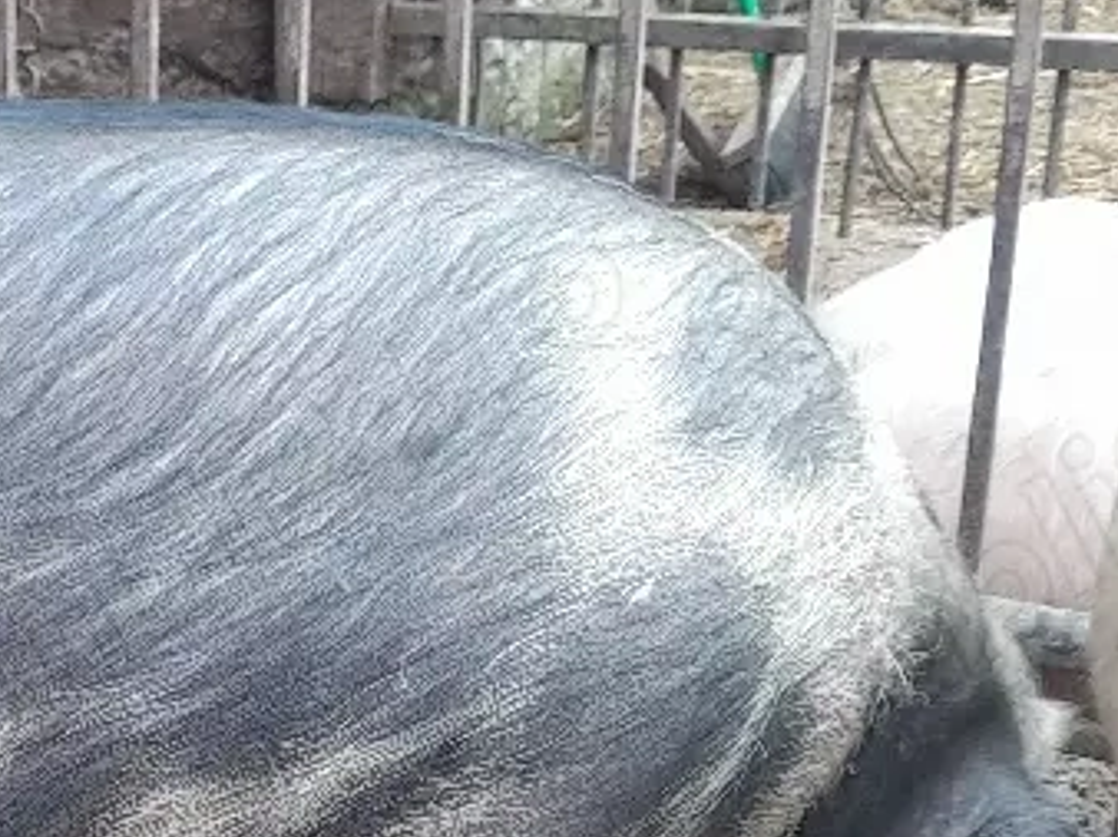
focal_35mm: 77
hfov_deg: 22.4
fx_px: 2485
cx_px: -370
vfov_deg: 19.1
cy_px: 533
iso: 40
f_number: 1.8
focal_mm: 3.98
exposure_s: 1/50
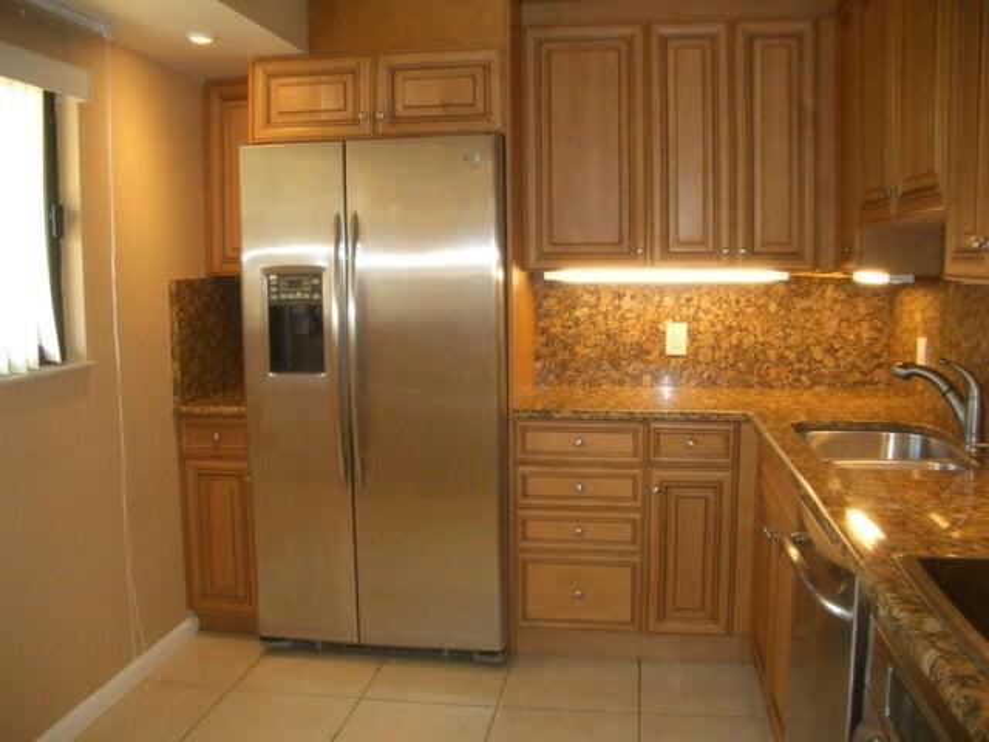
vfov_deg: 40.7
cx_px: 494
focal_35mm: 35
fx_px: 1000
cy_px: 371
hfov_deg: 52.6
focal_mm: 5.8
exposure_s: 1/60
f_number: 2.6
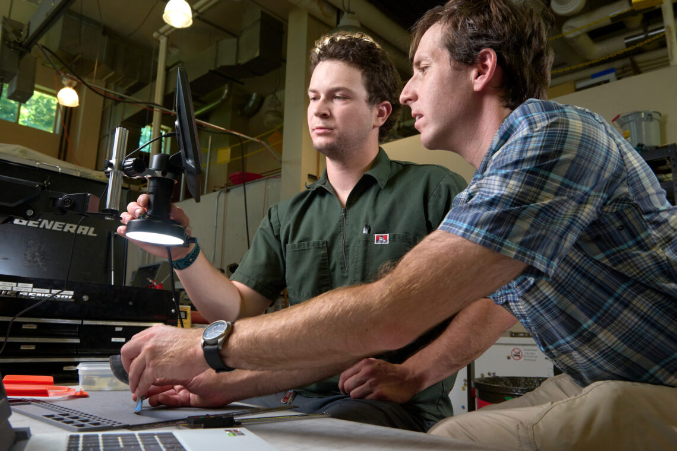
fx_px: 527
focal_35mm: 28
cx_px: 338
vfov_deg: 46.4
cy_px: 226
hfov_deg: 65.5
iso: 1250
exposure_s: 1/200
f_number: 8
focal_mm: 28
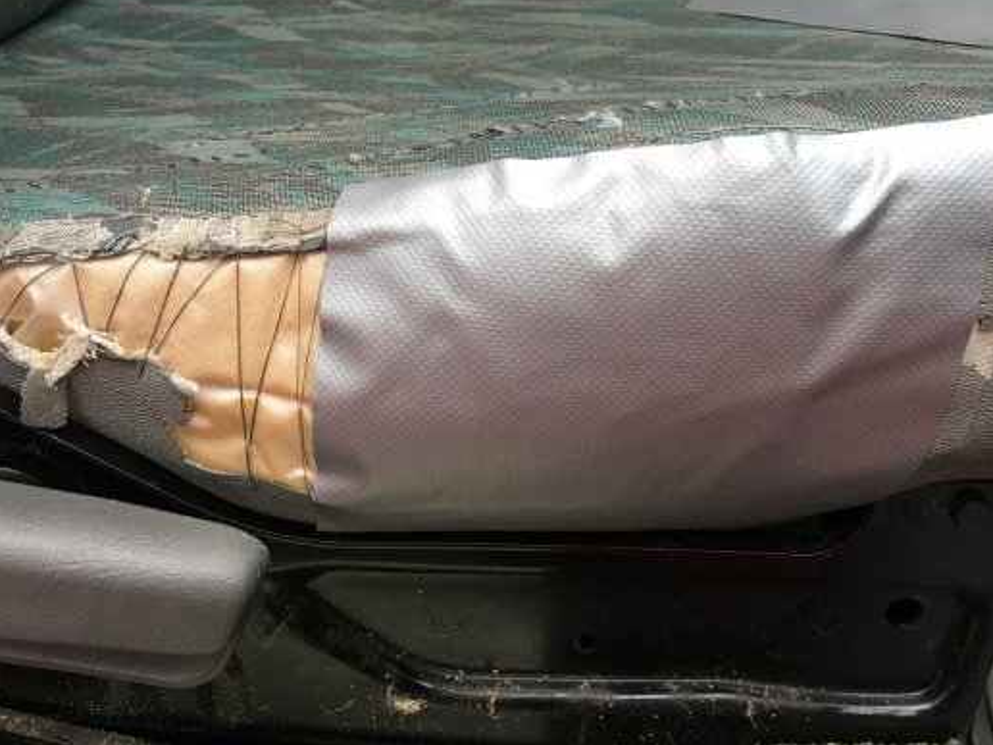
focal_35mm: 36
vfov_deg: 39.4
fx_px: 1033
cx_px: 520
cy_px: 285
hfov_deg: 51.3
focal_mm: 4.15
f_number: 2.2
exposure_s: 1/15
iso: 32
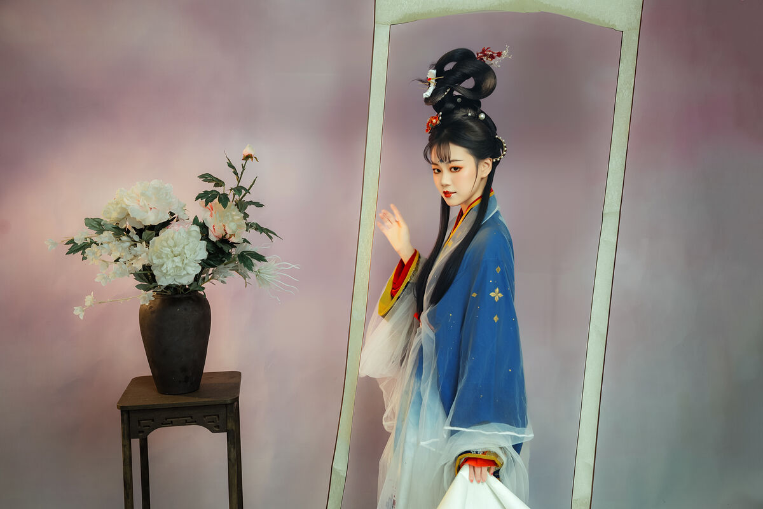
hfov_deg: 48.5
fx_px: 848
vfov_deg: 33.4
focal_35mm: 40
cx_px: 382
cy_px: 254
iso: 320
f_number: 4
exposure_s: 1/80
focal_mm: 41
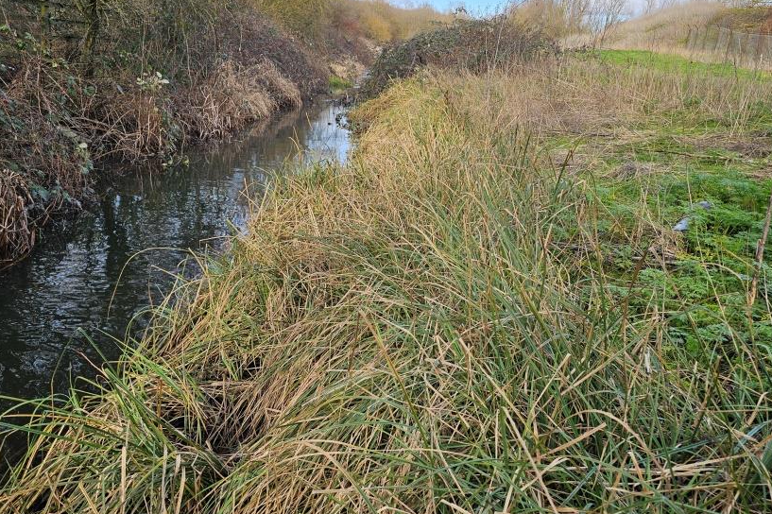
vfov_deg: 43.5
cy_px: 235
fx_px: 643
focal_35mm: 30
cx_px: 389
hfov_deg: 61.9
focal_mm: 6.3
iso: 10
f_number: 1.7
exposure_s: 1/199
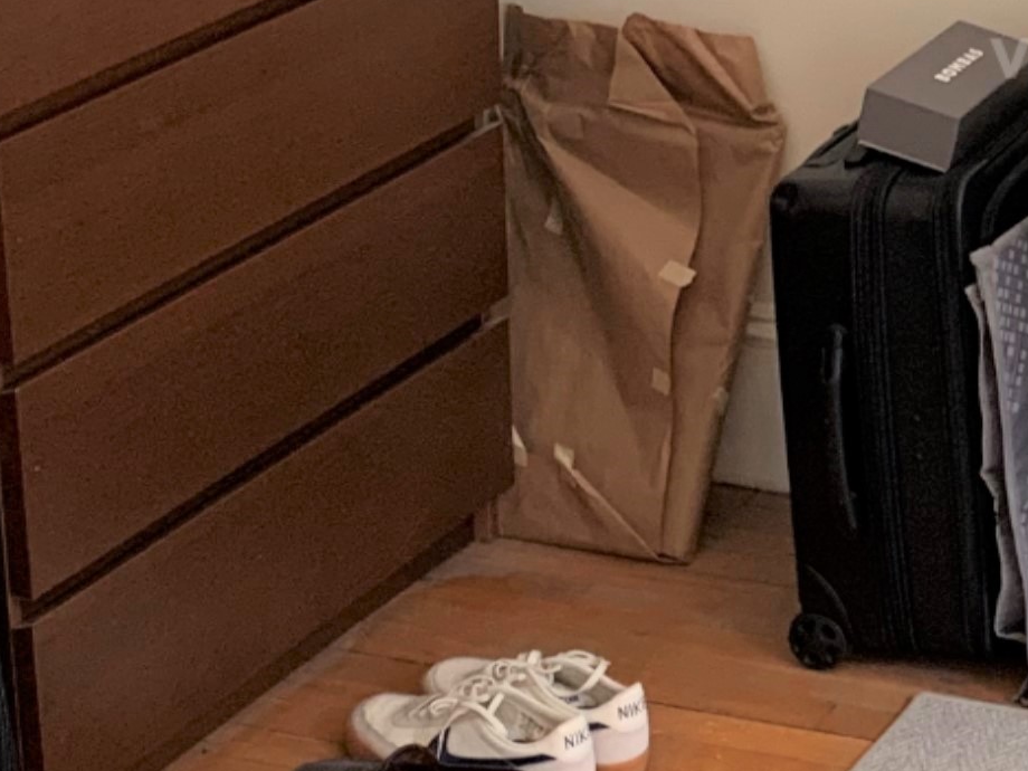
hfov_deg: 15.9
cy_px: 53
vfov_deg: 12.9
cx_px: 1522
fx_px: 3385
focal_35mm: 114
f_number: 1.8
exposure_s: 1/120
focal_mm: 4.25
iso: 50
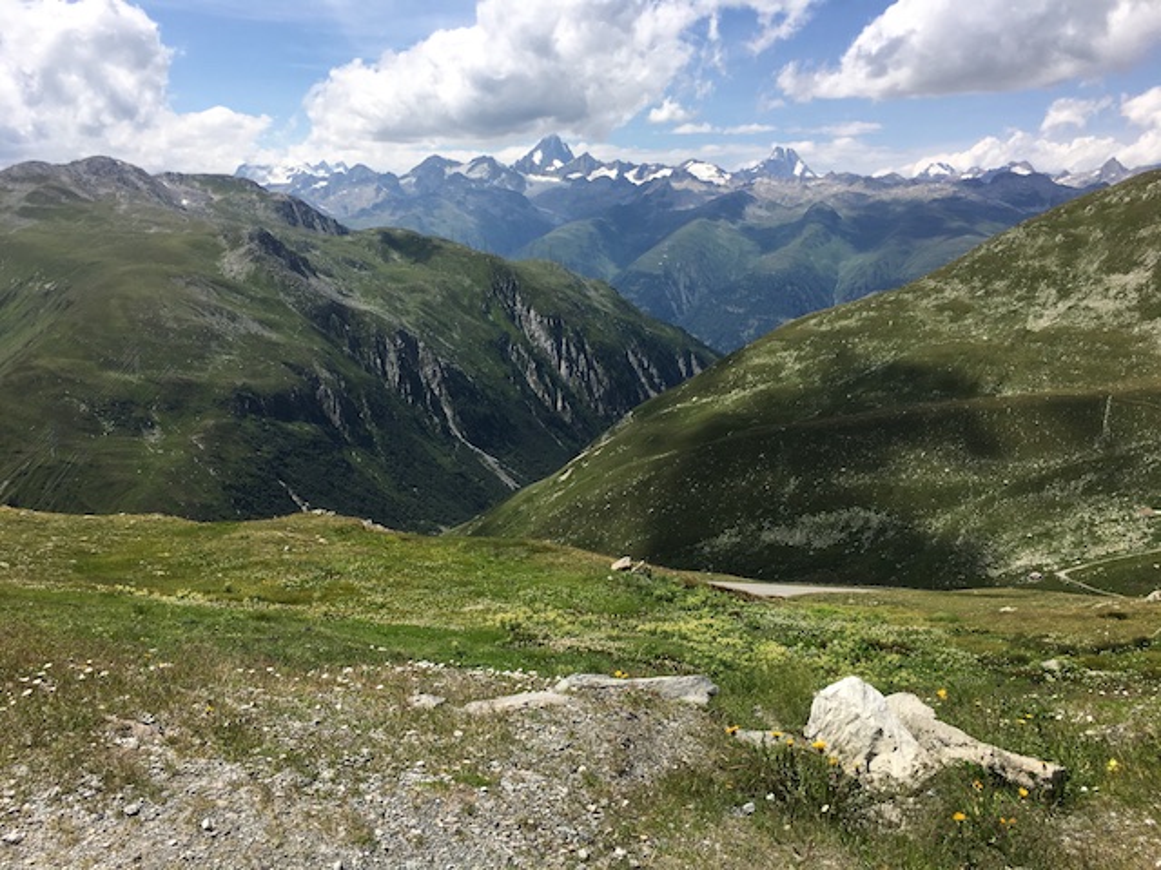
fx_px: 973
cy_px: 435
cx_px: 580
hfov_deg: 61.7
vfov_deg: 48.2
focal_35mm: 29
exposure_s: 1/2137
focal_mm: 4.15
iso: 25
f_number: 2.2
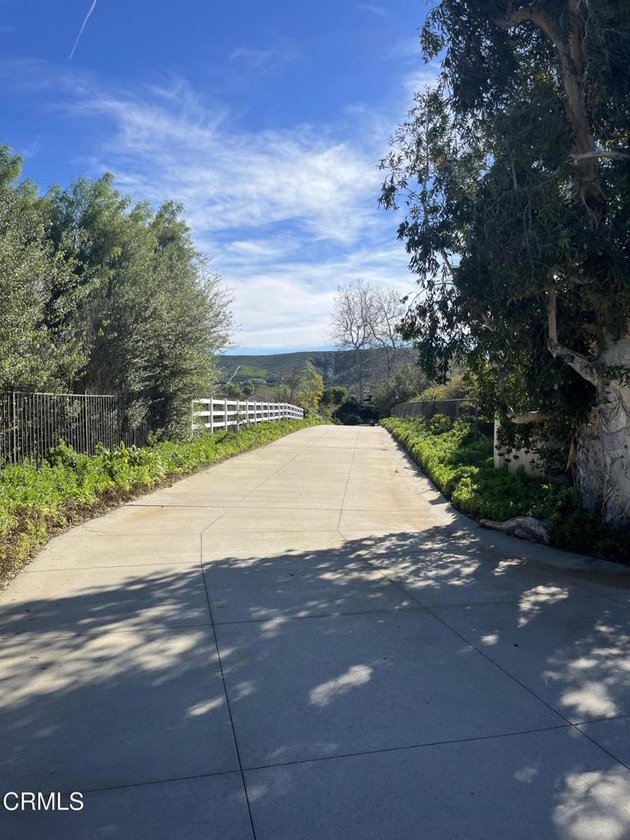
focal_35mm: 26
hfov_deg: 53.1
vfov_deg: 67.3
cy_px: 420
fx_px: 631
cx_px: 315
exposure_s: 1/4016
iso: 50
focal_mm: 5.1
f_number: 1.6
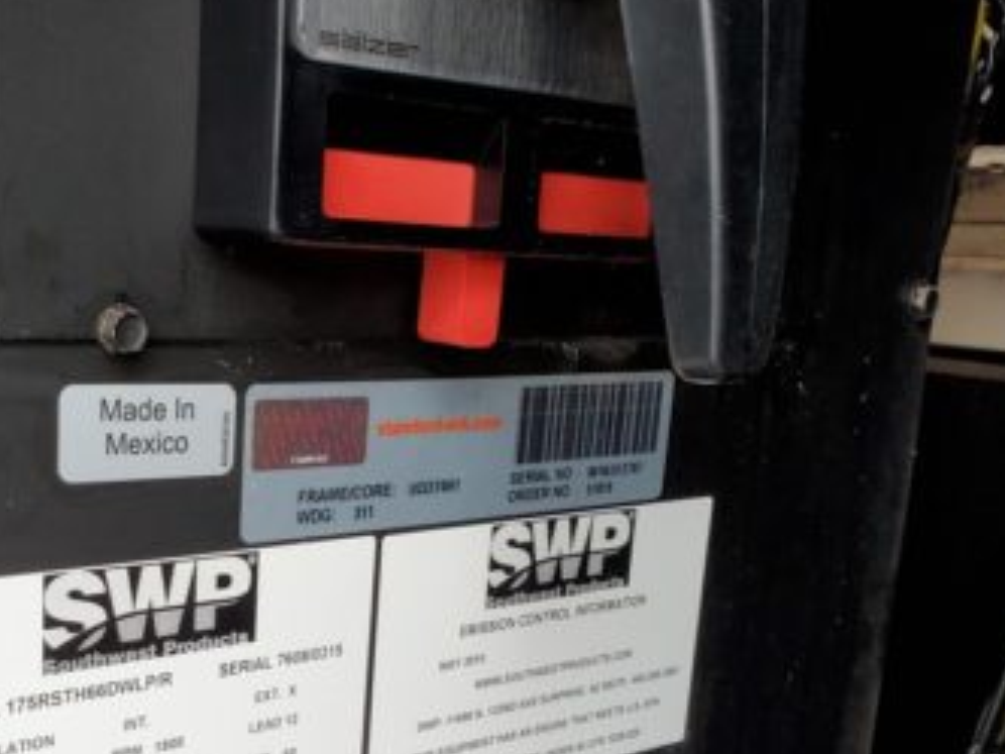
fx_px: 1365
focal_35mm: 47
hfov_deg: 40.1
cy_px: 563
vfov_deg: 30.4
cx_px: 357
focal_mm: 4.3
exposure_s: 1/100
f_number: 2.4
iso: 100
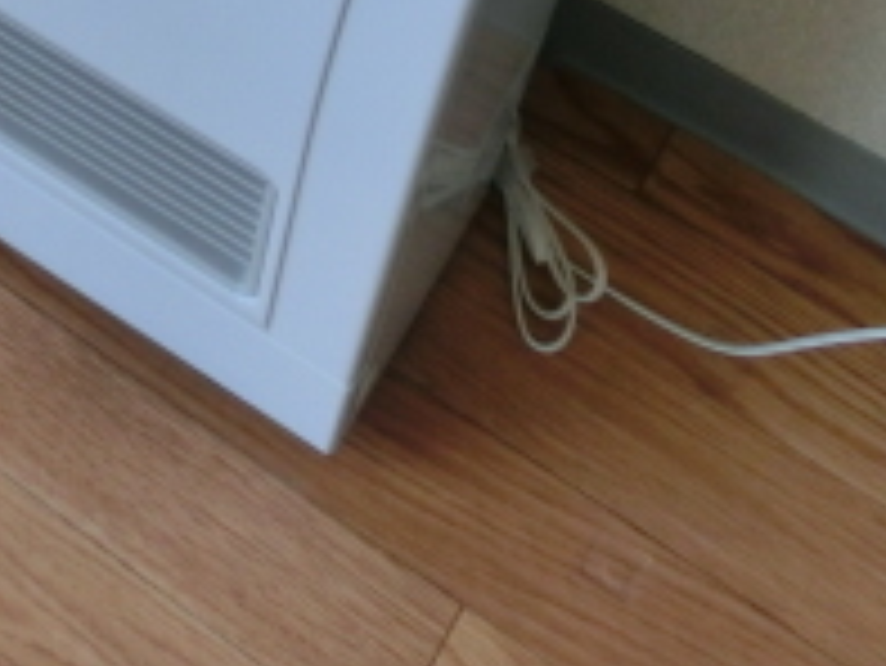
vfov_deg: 16.7
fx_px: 1998
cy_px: -410
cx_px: -13
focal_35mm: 78
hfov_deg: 23.9
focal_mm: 4.24
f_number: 3
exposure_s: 1/80
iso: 80
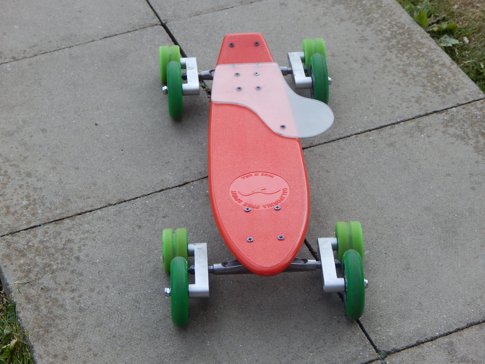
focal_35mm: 85
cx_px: 242
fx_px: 1191
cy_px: 182
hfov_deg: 23.0
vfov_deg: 17.4
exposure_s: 1/400
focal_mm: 15.3
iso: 125
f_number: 4.3
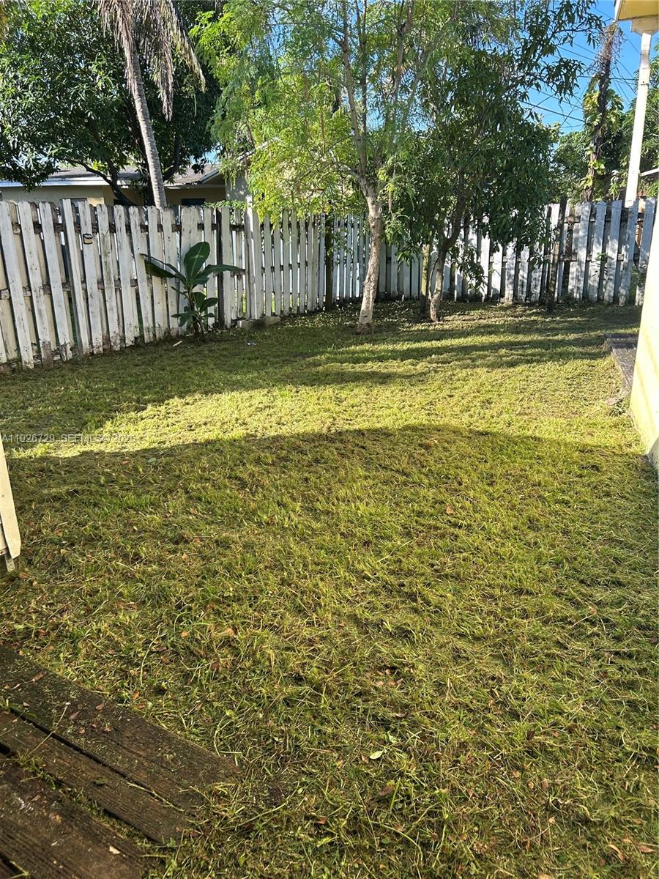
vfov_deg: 67.3
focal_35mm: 26
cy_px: 440
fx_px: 660
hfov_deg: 53.1
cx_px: 330
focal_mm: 5.7
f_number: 1.5
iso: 50
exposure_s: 1/775
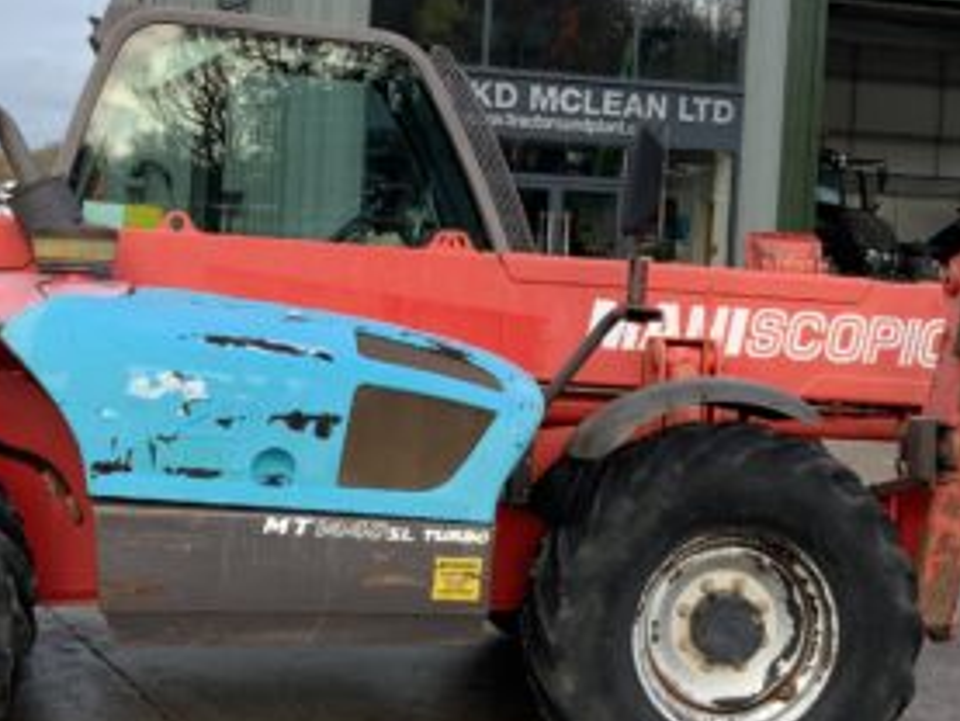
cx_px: 468
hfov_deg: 29.0
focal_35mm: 67
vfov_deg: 21.9
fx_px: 1859
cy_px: 260
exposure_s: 1/642
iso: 16
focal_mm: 3
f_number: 1.8
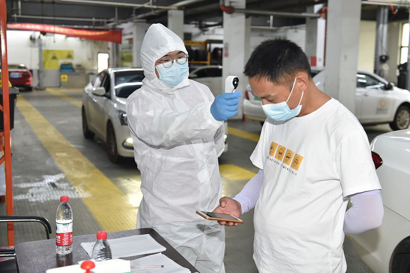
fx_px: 512
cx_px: 205
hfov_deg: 43.7
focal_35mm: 45
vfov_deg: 29.8
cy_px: 136
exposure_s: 1/160
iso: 2000
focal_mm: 45
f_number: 3.2
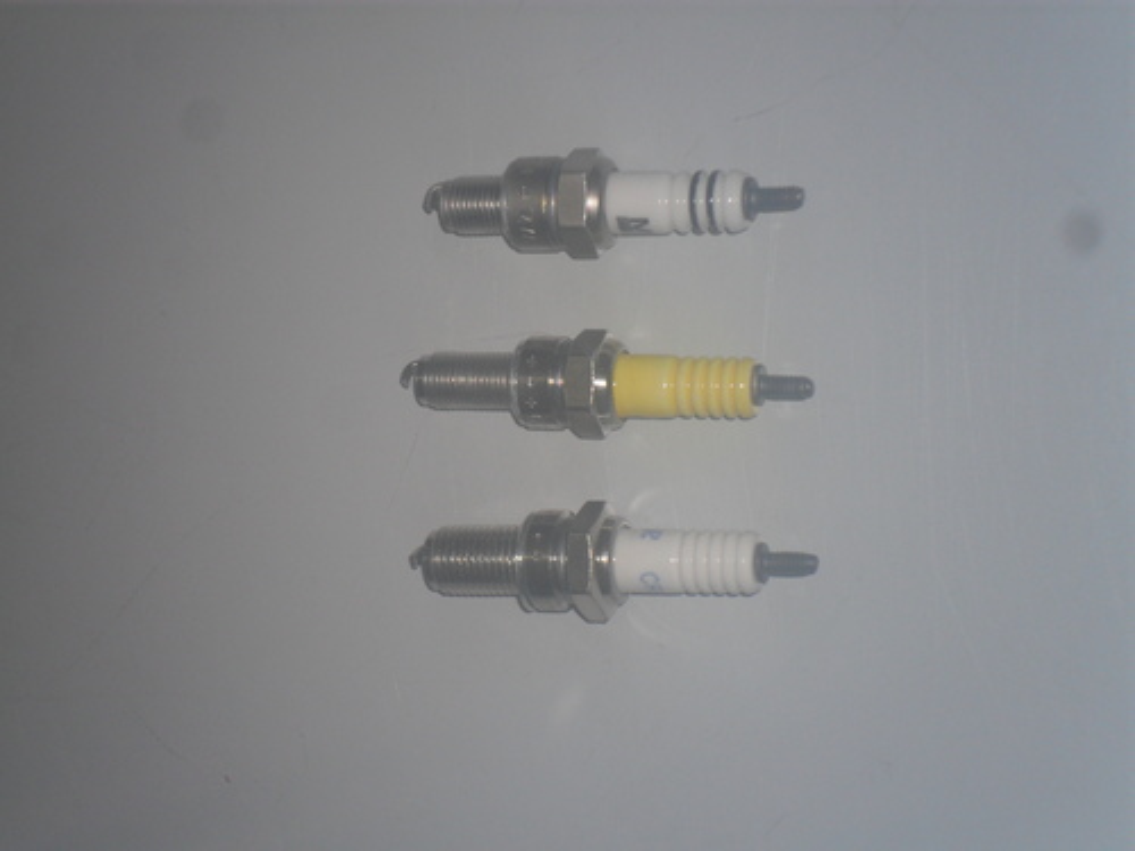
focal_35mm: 108
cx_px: 568
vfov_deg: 13.7
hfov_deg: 18.2
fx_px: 3541
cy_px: 426
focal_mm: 19.6
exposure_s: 1/60
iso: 100
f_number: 5
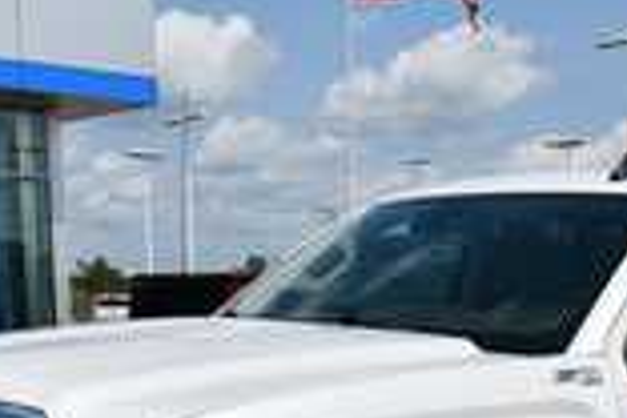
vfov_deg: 16.8
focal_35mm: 77
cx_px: 462
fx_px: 1341
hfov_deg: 26.0
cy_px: 525
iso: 100
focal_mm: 20
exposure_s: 1/400
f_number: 10
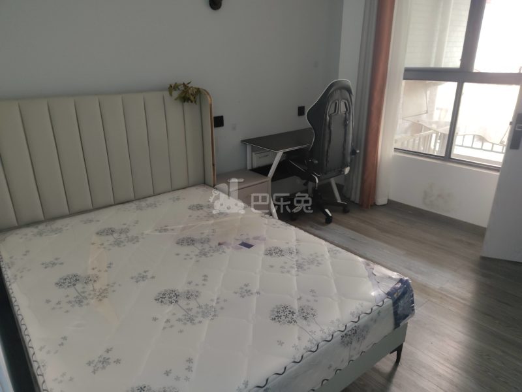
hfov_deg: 71.6
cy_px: 196
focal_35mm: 24
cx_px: 261
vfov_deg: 56.8
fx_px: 362
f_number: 1.69
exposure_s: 1/50
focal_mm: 6.72
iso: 287
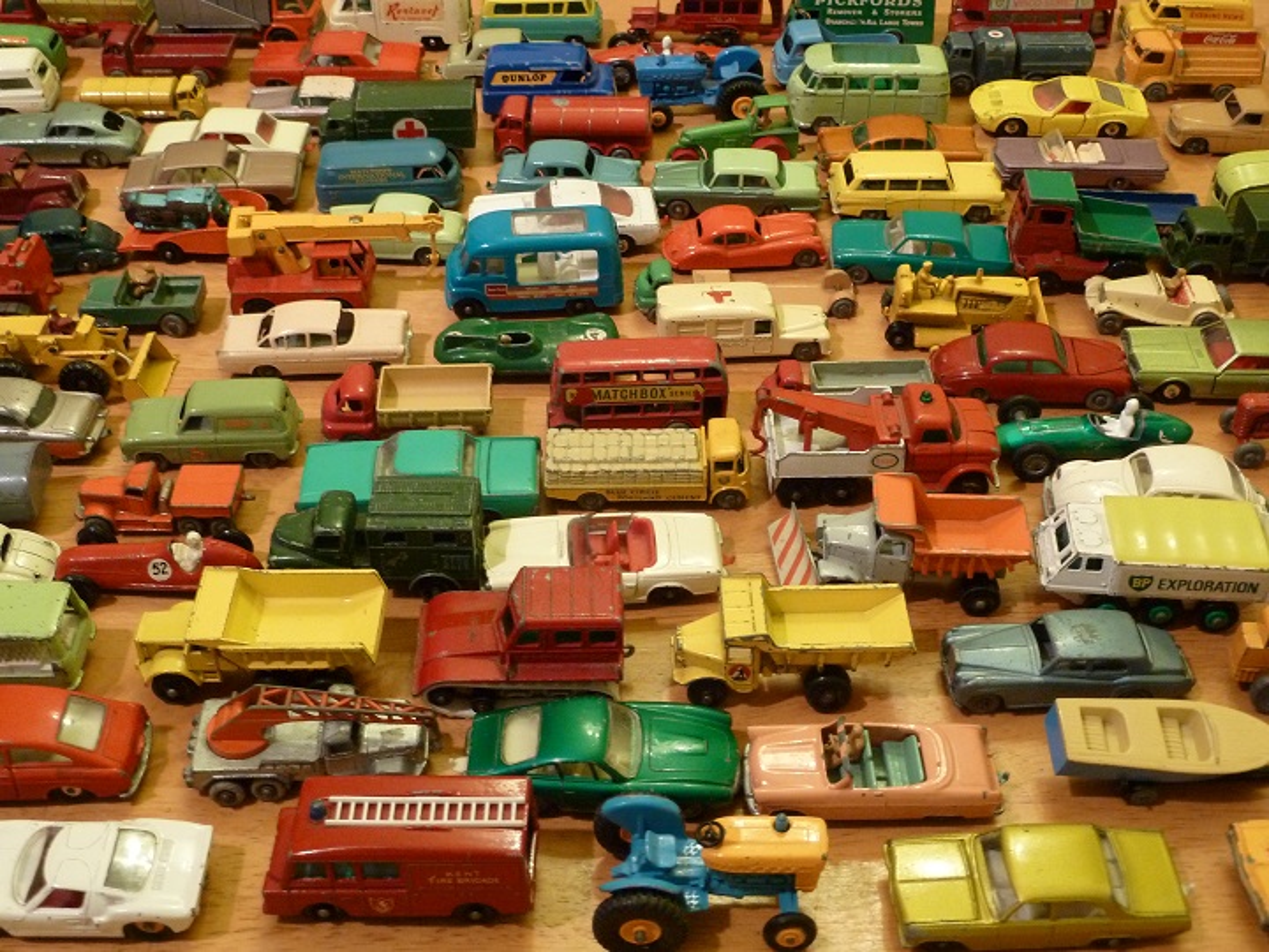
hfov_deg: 42.9
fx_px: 1613
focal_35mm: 44
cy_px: 476
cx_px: 634
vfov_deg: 32.9
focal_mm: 7.3
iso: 400
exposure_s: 1/10
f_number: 3.7
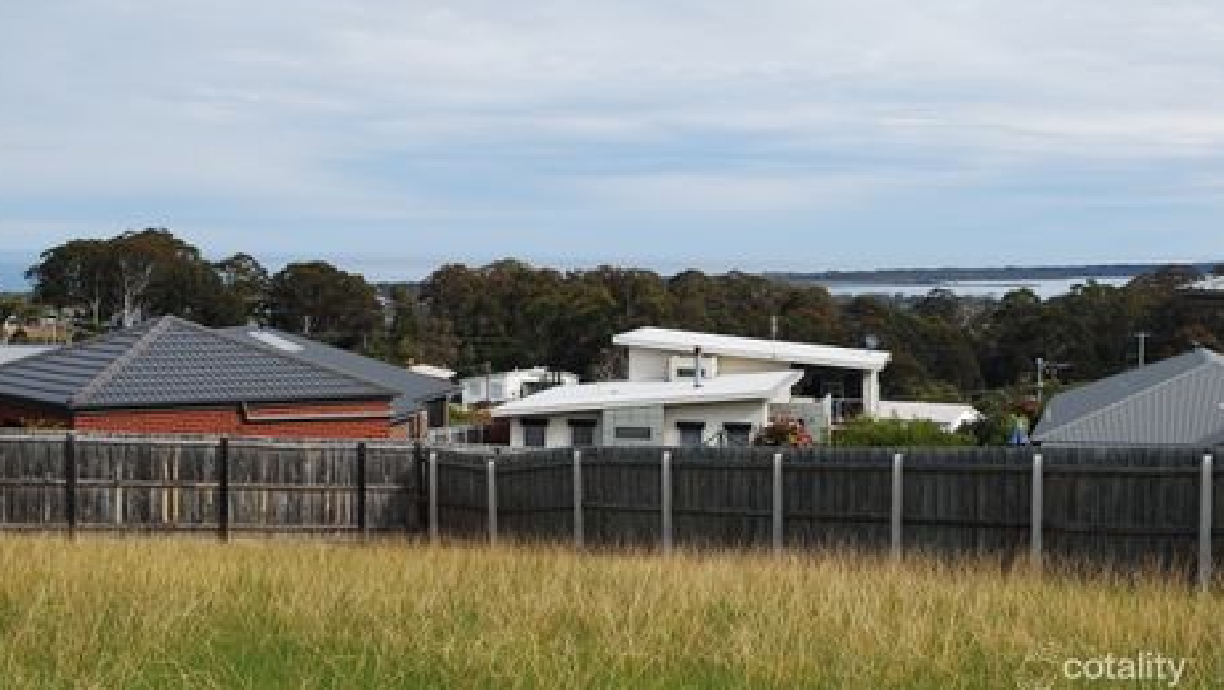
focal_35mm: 64
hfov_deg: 32.8
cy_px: 307
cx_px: 605
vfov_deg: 18.9
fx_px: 2078
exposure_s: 1/200
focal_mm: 40
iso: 100
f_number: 7.1
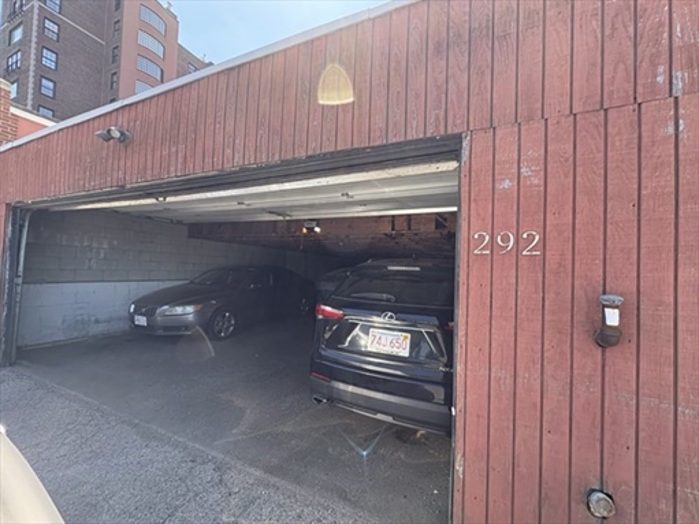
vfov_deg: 85.7
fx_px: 283
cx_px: 350
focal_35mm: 14
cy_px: 262
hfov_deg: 102.1
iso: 64
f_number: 2.2
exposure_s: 1/238
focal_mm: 2.22
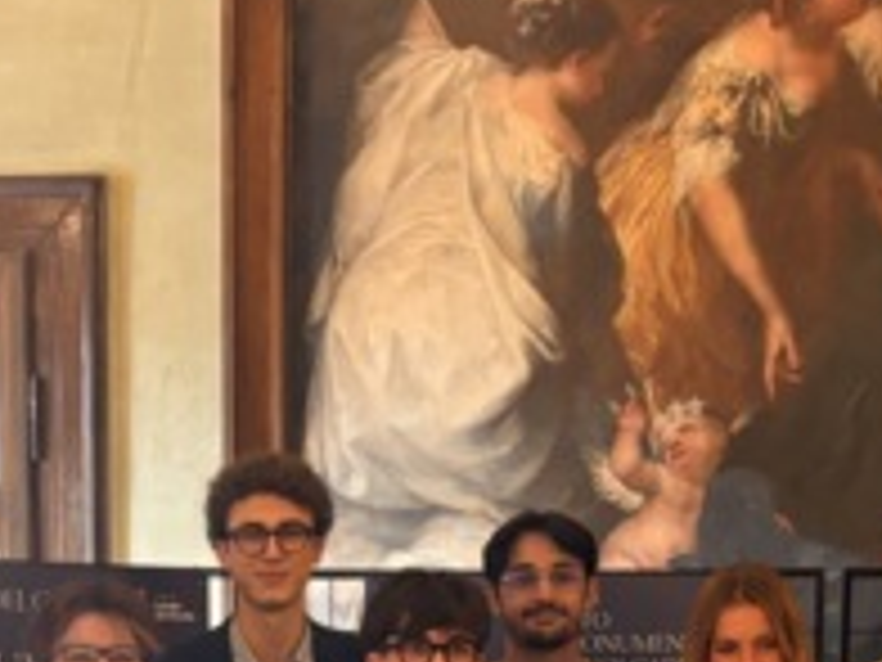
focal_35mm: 90
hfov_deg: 21.7
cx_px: 320
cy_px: 937
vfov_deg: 15.4
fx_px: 2293
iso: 400
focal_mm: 5.96
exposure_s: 1/50
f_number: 1.6
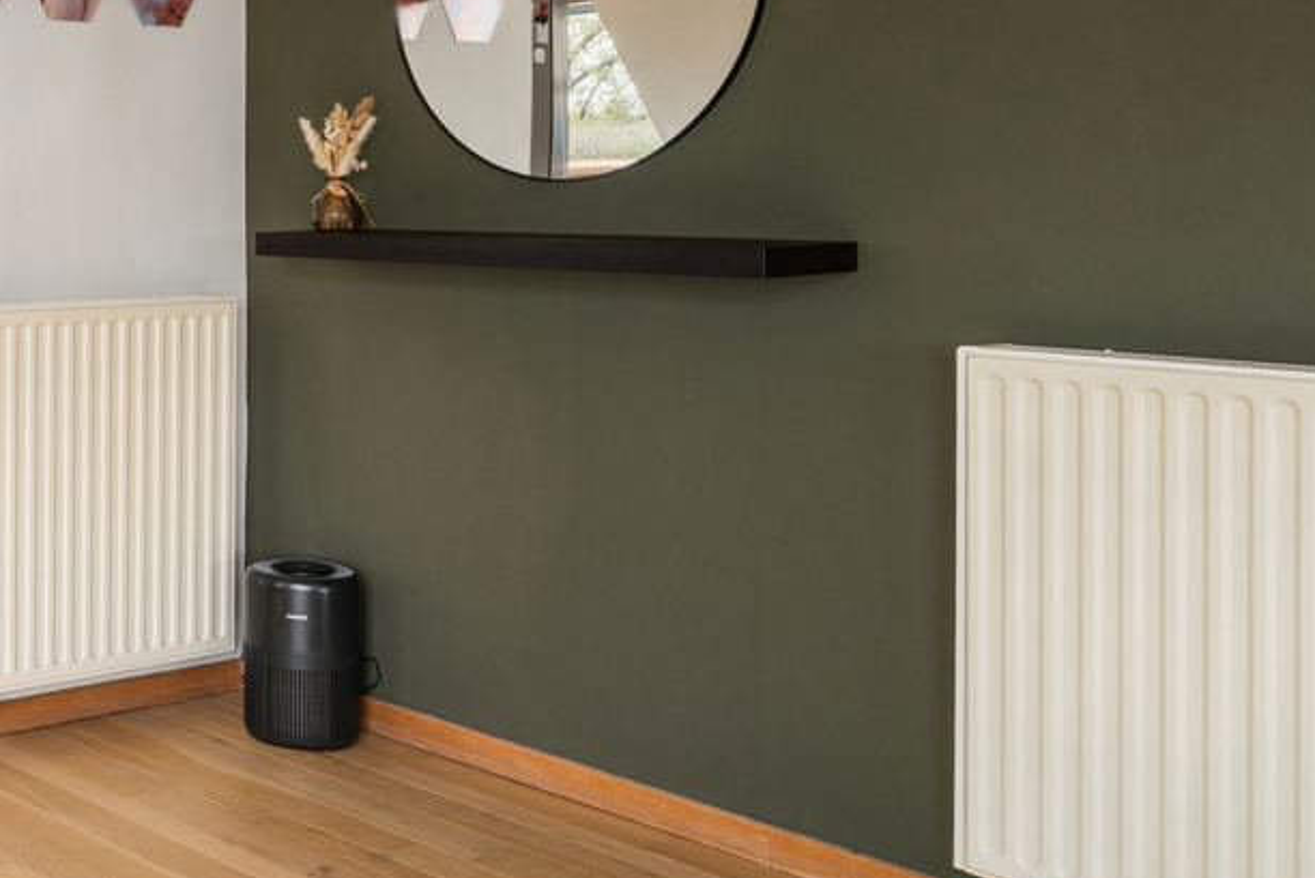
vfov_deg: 28.2
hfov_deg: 34.2
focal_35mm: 47
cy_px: 206
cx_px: -236
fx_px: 1718
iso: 250
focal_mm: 16
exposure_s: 1/2.5
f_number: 11
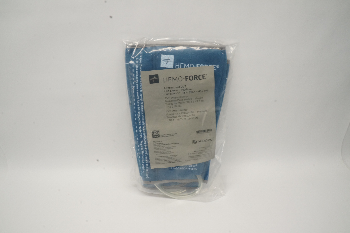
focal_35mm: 27
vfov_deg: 47.8
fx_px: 262
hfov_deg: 67.4
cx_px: 175
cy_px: 116
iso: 800
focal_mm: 18
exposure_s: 1/8
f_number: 22
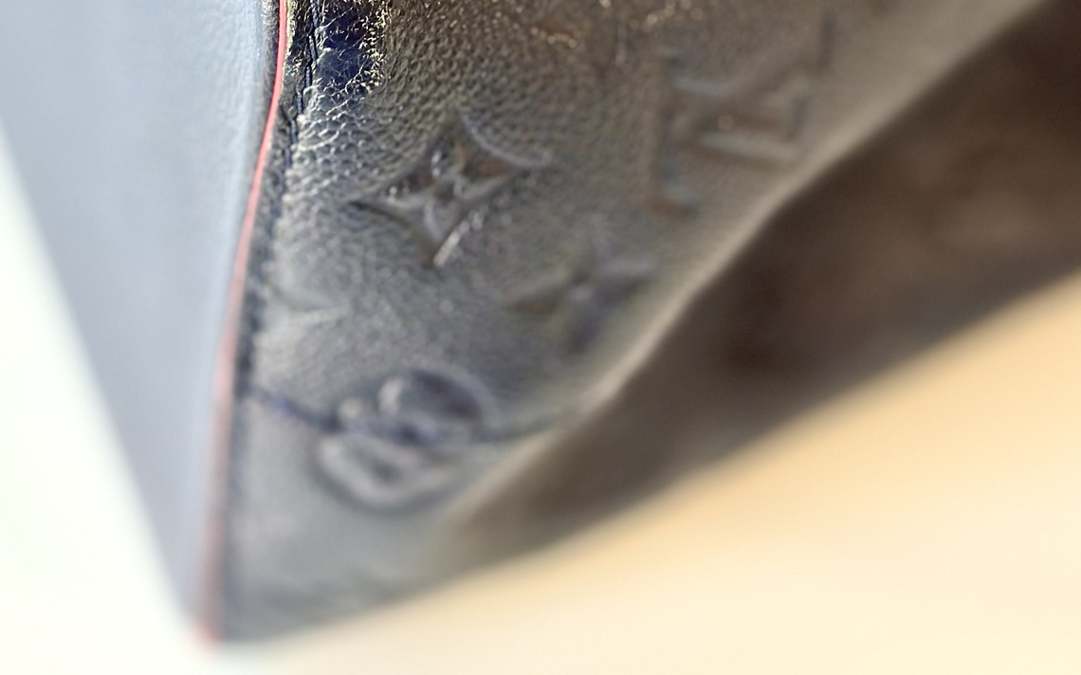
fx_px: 2651
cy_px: -182
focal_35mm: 90
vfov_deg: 14.0
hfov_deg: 23.0
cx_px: 438
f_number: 1.78
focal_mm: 6.86
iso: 160
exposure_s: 1/50
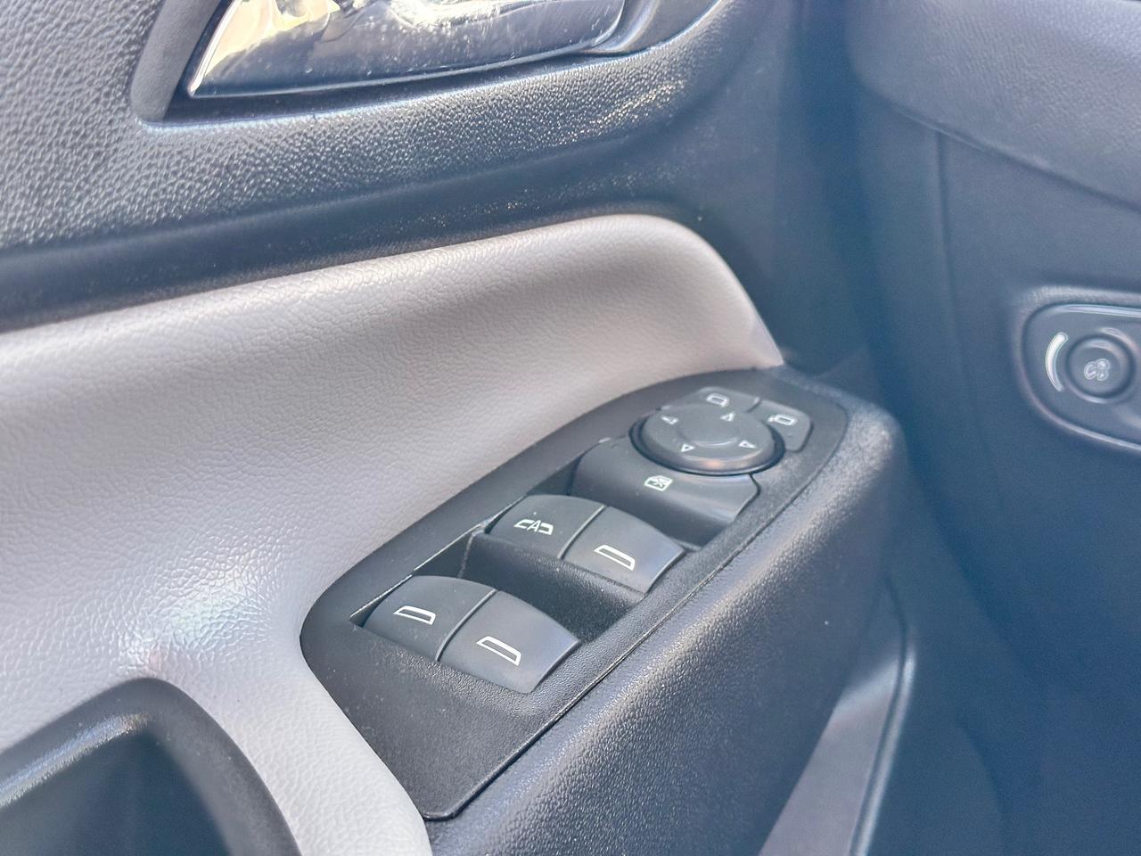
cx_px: 570
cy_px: 428
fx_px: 1582
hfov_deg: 39.7
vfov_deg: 30.3
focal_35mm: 48
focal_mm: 6.86
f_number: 1.78
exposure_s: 1/60
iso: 200
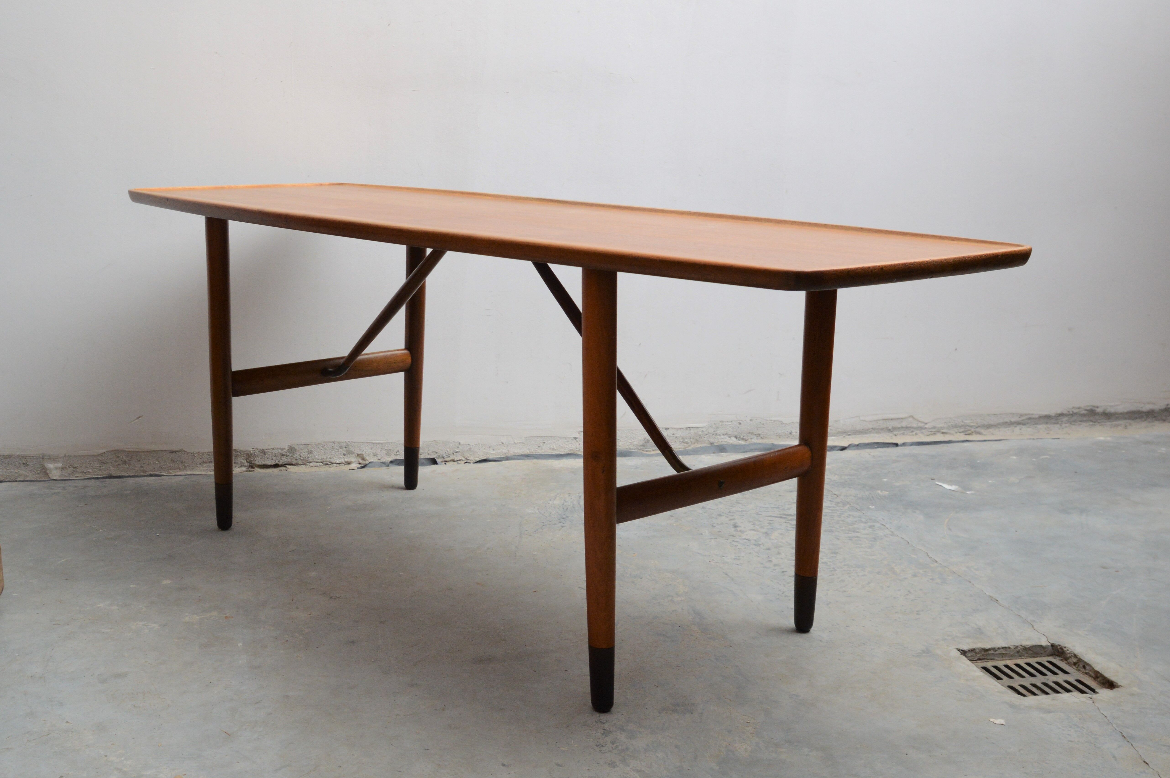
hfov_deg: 53.2
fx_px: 1169
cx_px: 585
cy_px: 389
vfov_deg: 36.8
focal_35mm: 36
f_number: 8
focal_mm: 24
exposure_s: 1/40
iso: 800
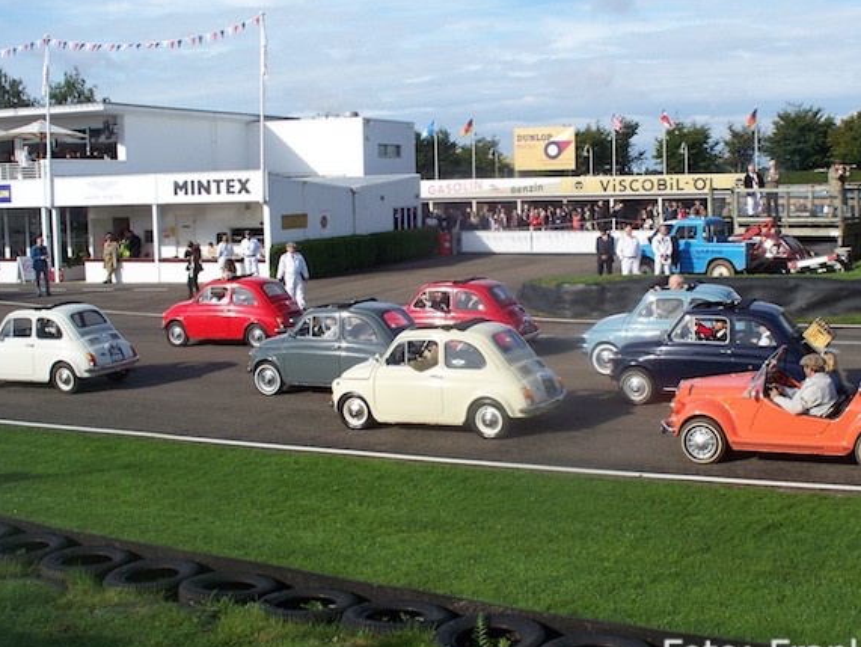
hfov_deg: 41.0
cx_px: 520
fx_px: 1145
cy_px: 284
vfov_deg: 31.5
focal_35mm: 46
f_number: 5
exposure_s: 1/400
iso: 80
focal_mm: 7.54
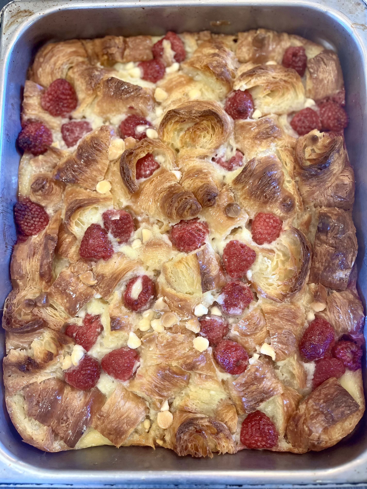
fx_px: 368
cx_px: 184
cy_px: 244
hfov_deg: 53.1
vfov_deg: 67.3
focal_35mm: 26
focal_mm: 5.1
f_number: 1.6
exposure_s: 1/60
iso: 250
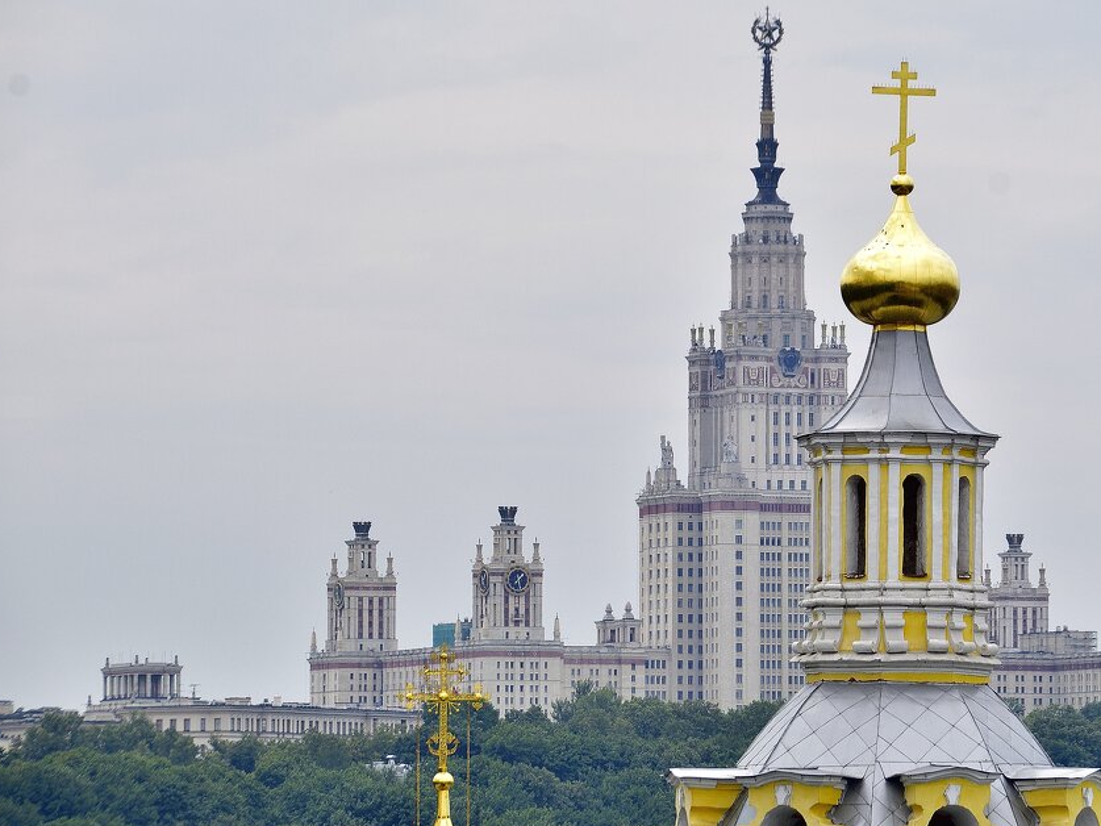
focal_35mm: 362
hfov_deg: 5.5
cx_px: 748
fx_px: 11506
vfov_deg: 4.1
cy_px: 335
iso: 100
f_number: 11
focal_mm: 175
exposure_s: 1/250
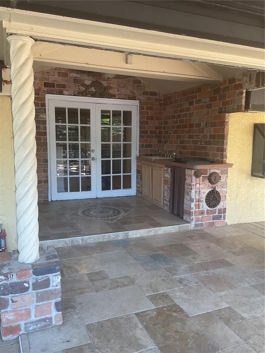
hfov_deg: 48.2
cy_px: 176
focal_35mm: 29
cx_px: 132
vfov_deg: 61.7
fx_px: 296
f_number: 1.8
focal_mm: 3
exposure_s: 1/60
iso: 50
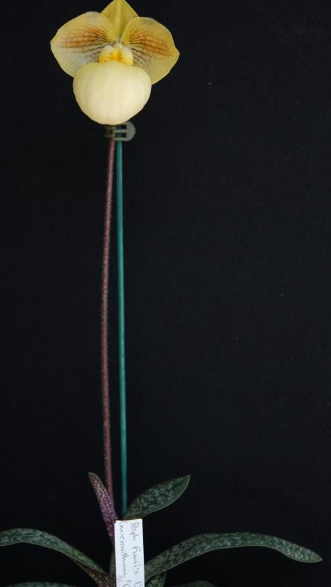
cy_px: 303
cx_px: 124
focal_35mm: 117
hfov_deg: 10.4
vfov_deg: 18.3
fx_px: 1824
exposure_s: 1/750
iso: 400
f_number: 2.8
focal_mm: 60
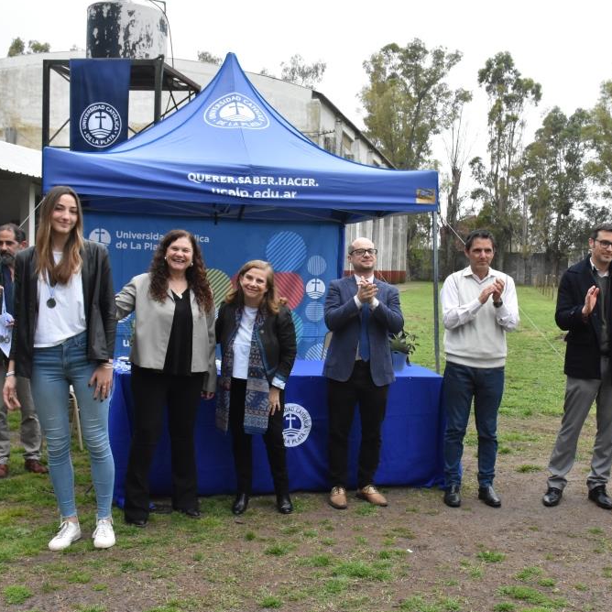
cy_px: 308
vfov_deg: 39.2
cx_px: 362
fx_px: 860
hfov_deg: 39.0
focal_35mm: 43
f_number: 10
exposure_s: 1/400
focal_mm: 22
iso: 2000
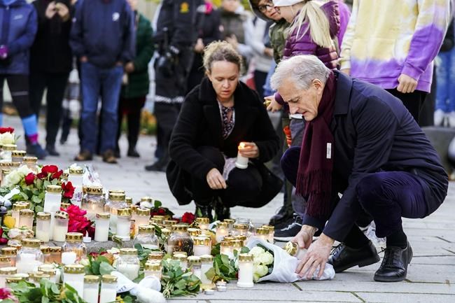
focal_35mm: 154
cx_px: 228
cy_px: 152
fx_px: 1946
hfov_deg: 13.3
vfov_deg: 8.9
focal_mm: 154
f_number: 4.5
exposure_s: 1/250
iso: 2000
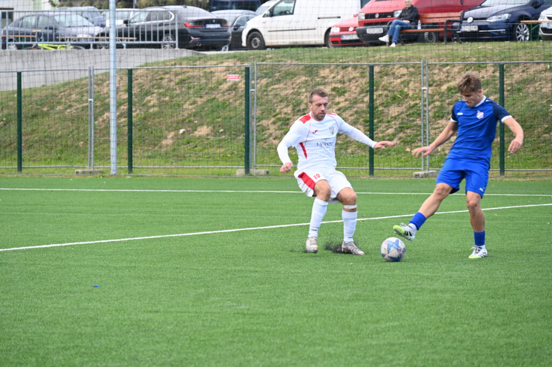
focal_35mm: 180
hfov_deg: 11.4
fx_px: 2758
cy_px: 184
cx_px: 276
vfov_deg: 7.6
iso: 500
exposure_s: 1/200
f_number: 6.3
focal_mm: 180
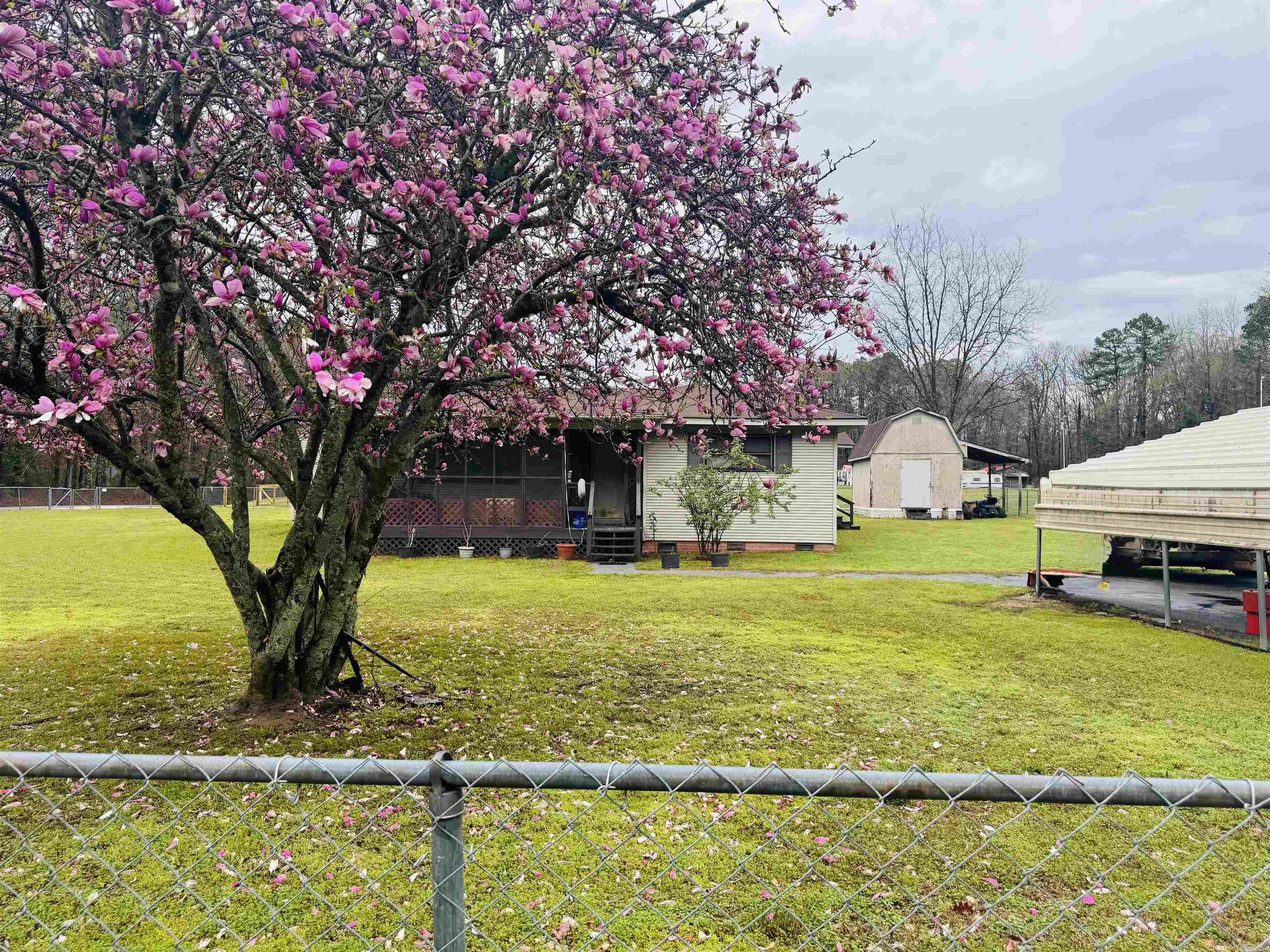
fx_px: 881
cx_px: 635
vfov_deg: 56.8
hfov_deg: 71.6
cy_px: 476
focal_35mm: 24
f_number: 1.78
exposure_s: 1/1637
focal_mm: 6.76
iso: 80
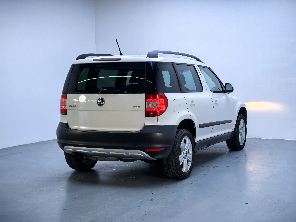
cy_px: 111
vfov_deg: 27.0
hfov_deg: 35.5
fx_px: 462
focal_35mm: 54
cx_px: 148
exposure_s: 1/132
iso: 50
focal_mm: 5.75
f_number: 2
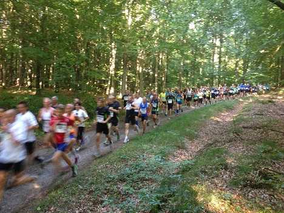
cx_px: 142
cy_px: 106
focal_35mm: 35
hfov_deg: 52.6
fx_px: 287
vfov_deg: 40.7
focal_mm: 4.28
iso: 125
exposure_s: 1/20
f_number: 2.4
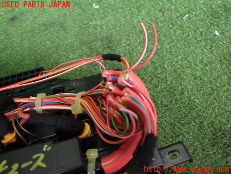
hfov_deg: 60.0
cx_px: 116
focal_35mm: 30
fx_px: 200
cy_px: 87
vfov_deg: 46.8
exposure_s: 1/125
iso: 640
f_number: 2.3
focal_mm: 5.4
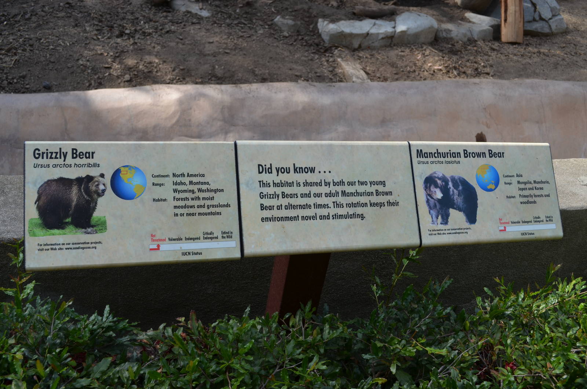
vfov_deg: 36.7
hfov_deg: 53.2
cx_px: 294
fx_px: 586
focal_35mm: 36
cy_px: 194
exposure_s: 1/200
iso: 200
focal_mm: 24
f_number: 7.1
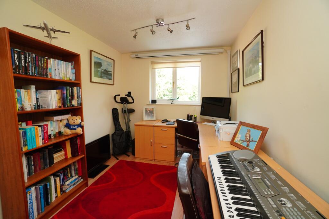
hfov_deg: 100.4
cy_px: 110
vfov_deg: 77.4
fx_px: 137
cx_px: 164
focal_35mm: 15
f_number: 7.1
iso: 1250
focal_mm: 10
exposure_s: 1/60
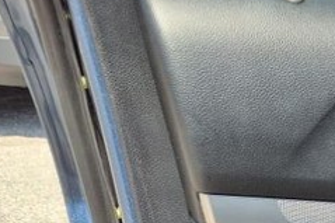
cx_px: 544
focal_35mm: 94
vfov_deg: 13.5
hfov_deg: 18.5
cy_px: 355
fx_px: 874
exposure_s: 1/588
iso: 40
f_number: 1.9
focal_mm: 3.58
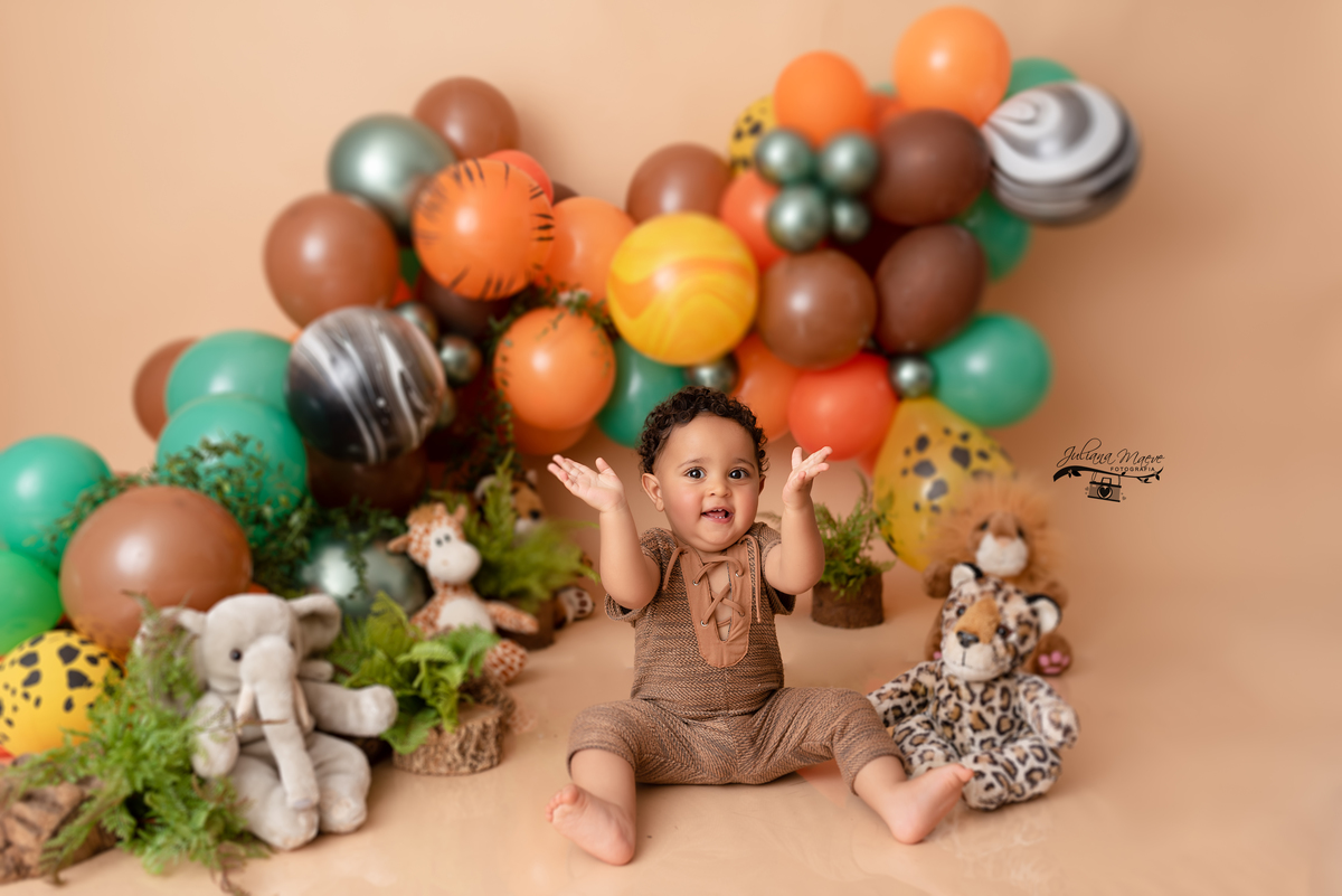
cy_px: 448
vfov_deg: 37.9
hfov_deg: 54.4
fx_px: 1305
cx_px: 671
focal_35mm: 35
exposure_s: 1/200
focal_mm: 35
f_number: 2.5
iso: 100
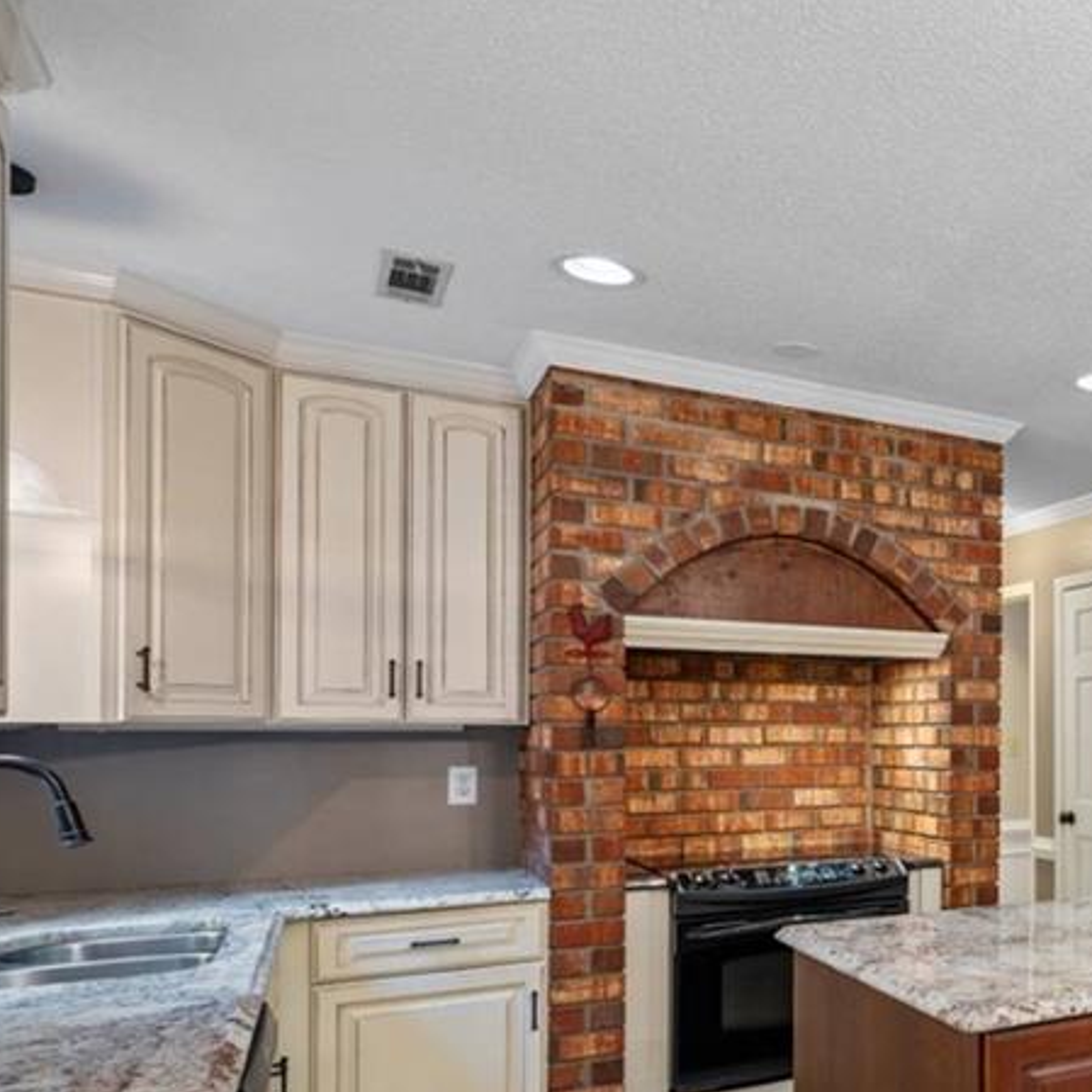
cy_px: 725
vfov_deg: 51.6
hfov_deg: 42.6
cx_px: 1167
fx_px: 1106
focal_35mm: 31
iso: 400
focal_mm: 16
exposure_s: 1
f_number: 8
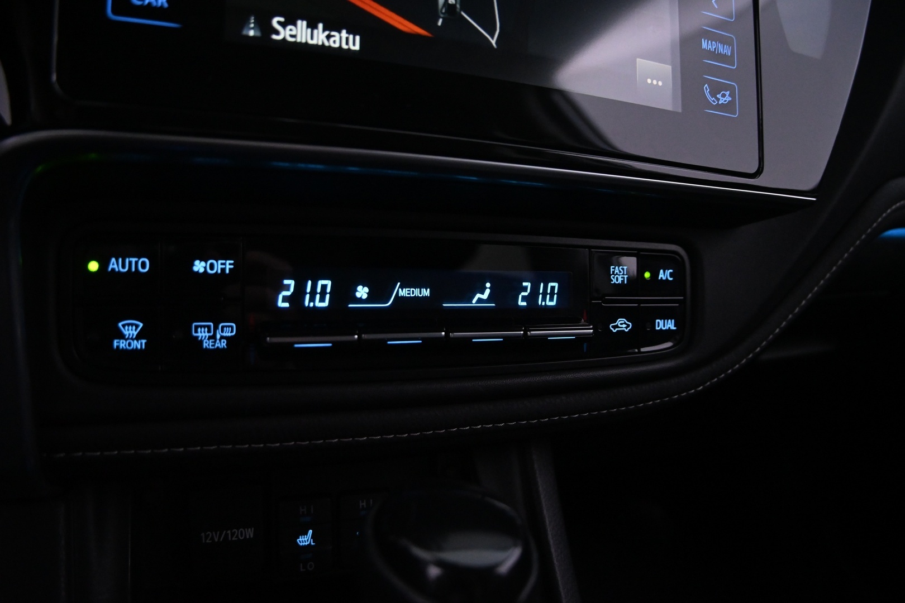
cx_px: 452
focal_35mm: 75
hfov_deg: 27.0
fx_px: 1885
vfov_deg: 18.2
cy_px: 302
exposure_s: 1/80
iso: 3600
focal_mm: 50
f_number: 7.1
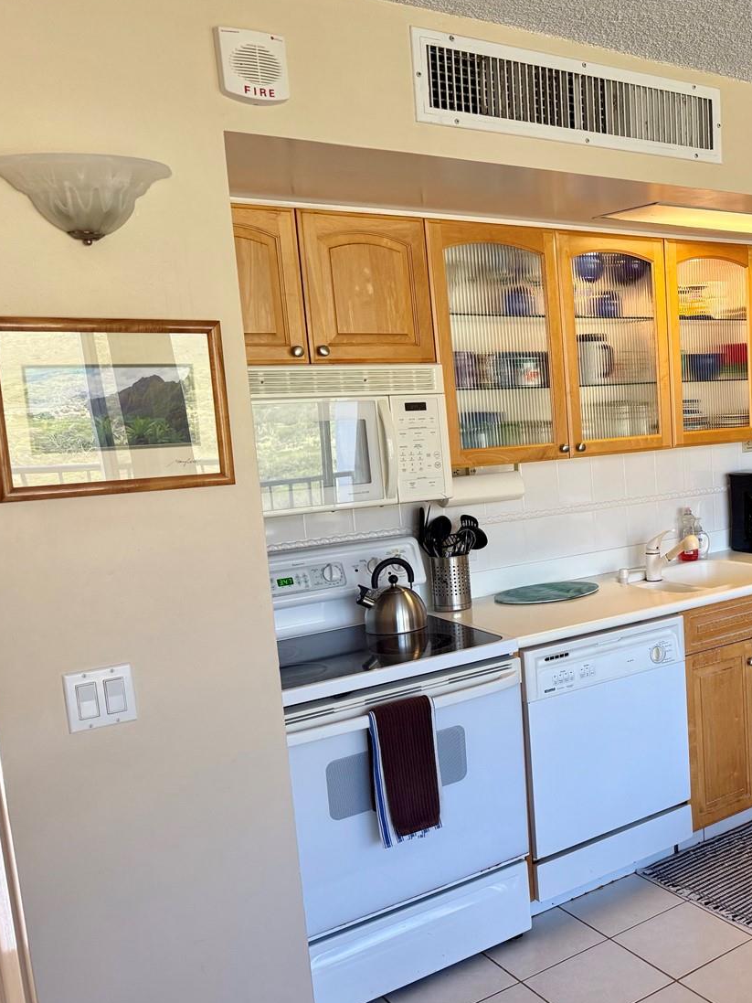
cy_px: 538
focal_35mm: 35
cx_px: 705
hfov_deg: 37.5
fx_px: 1014
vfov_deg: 52.6
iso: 200
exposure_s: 1/120
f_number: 1.78
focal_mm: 6.76
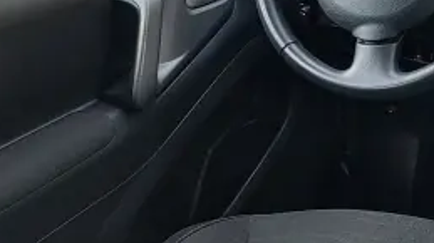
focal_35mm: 62
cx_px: 498
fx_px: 713
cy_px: -5
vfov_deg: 18.8
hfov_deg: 29.8
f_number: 1.8
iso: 100
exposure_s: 1/319
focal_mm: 5.56
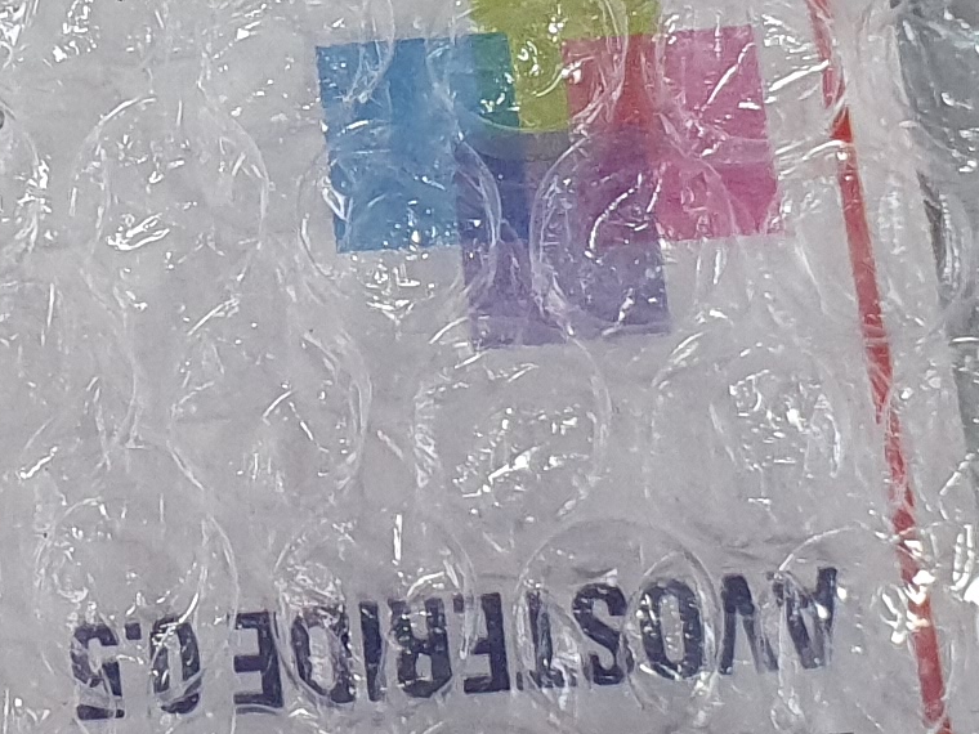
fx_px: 3903
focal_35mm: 138
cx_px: 310
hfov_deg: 14.3
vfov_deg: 10.7
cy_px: 315
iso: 200
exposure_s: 1/40
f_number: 2.4
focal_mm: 4.32
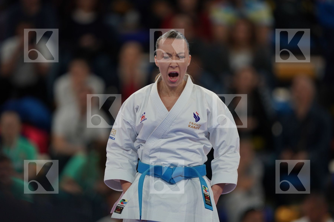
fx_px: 3711
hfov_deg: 5.2
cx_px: 167
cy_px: 111
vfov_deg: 3.4
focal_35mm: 400
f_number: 2.8
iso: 800
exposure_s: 1/500
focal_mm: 400
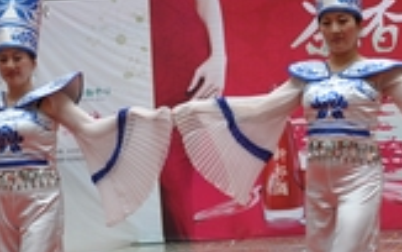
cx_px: 444
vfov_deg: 14.1
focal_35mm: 93
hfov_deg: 21.2
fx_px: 1019
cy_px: 157
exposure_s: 1/30
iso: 250
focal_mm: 18
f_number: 5.6
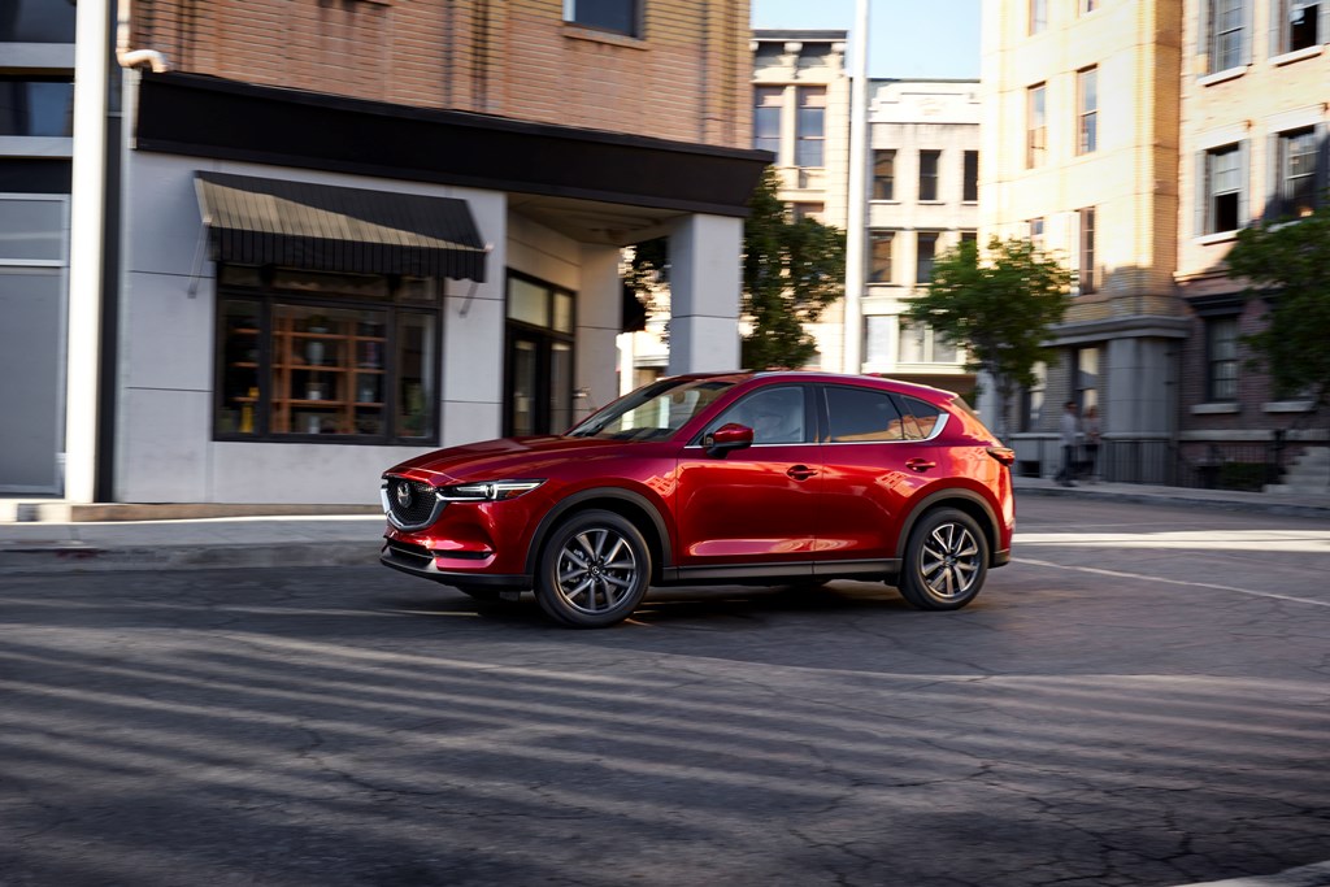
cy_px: 444
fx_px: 1404
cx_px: 665
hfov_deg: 50.7
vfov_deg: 35.1
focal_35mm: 38
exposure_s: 1/60
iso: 200
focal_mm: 38
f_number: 10
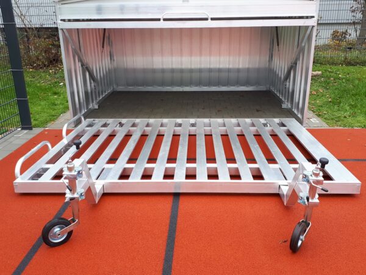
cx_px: 183
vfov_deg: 51.4
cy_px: 138
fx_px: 285
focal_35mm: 27
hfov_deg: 65.3
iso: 50
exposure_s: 1/100
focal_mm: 3.6
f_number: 1.9
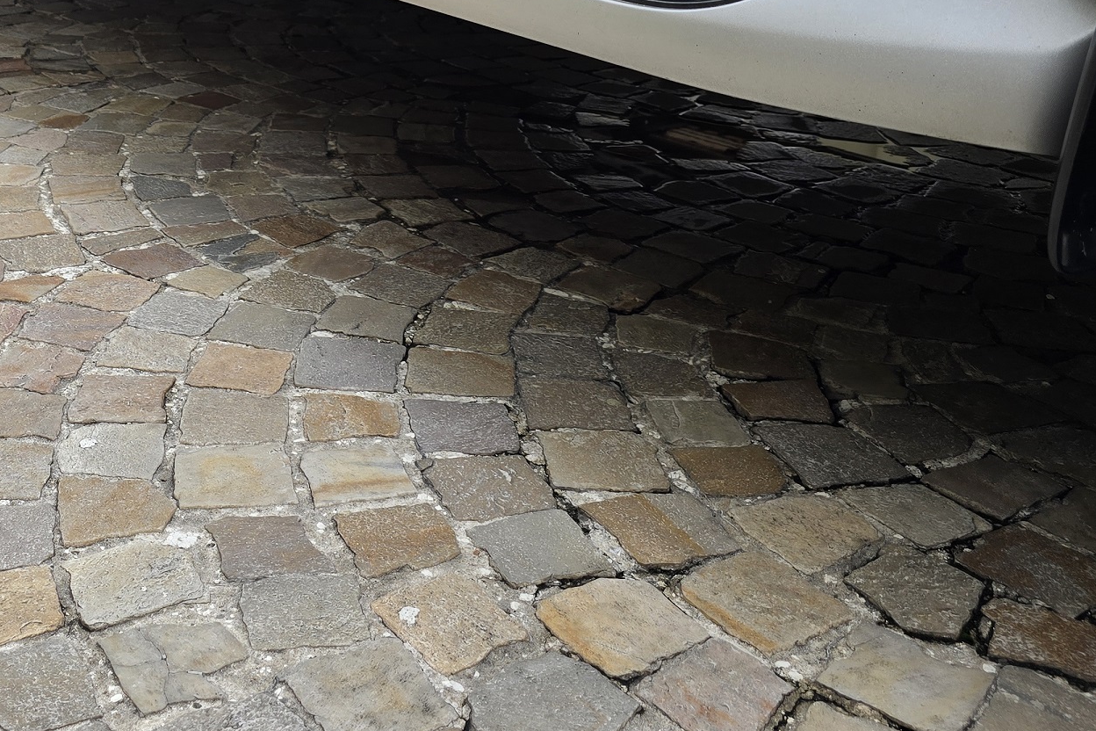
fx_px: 1400
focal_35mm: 46
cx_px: 251
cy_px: -48
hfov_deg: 41.3
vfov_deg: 27.1
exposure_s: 1/356
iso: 12
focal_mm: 6.3
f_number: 1.7
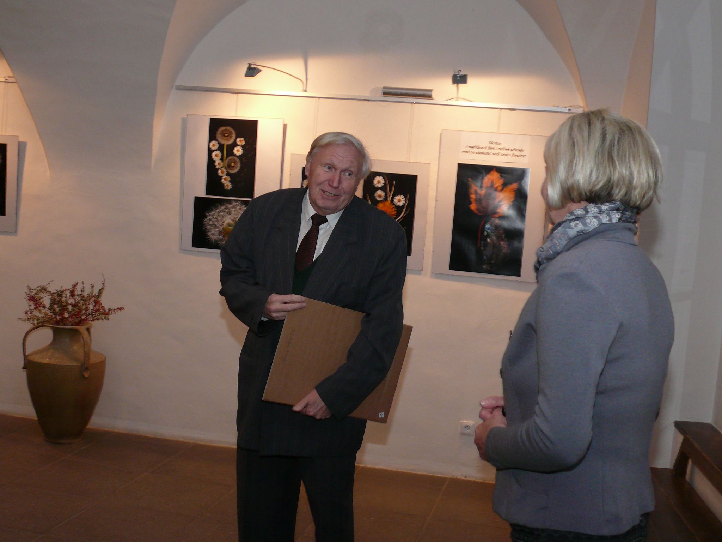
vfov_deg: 32.9
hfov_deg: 42.9
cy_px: 271
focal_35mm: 44
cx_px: 361
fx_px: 918
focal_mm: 8.5
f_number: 2.8
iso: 200
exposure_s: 1/30
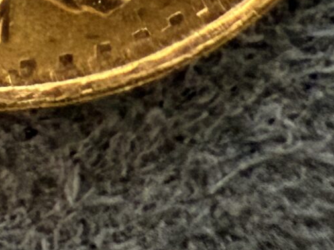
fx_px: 1177
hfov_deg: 15.5
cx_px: -78
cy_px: -317
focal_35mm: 122
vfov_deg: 10.7
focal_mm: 2.22
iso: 500
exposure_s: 1/50
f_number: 2.2
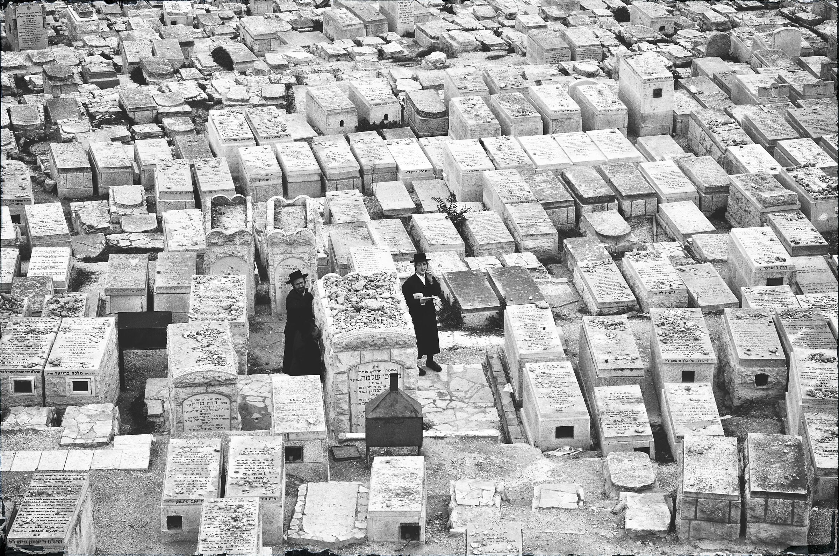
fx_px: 2442
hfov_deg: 19.5
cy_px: 278
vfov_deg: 13.0
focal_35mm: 105
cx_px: 420
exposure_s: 1/500
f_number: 8
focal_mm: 70
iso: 200
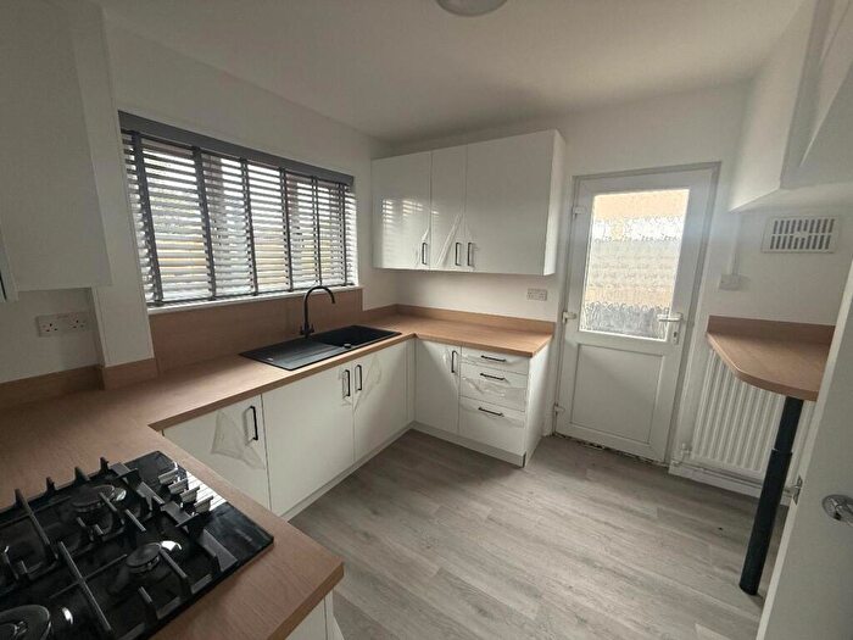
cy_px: 320
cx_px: 426
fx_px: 345
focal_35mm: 14
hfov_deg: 102.1
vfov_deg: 85.7
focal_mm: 2.22
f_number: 2.2
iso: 125
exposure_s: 1/99
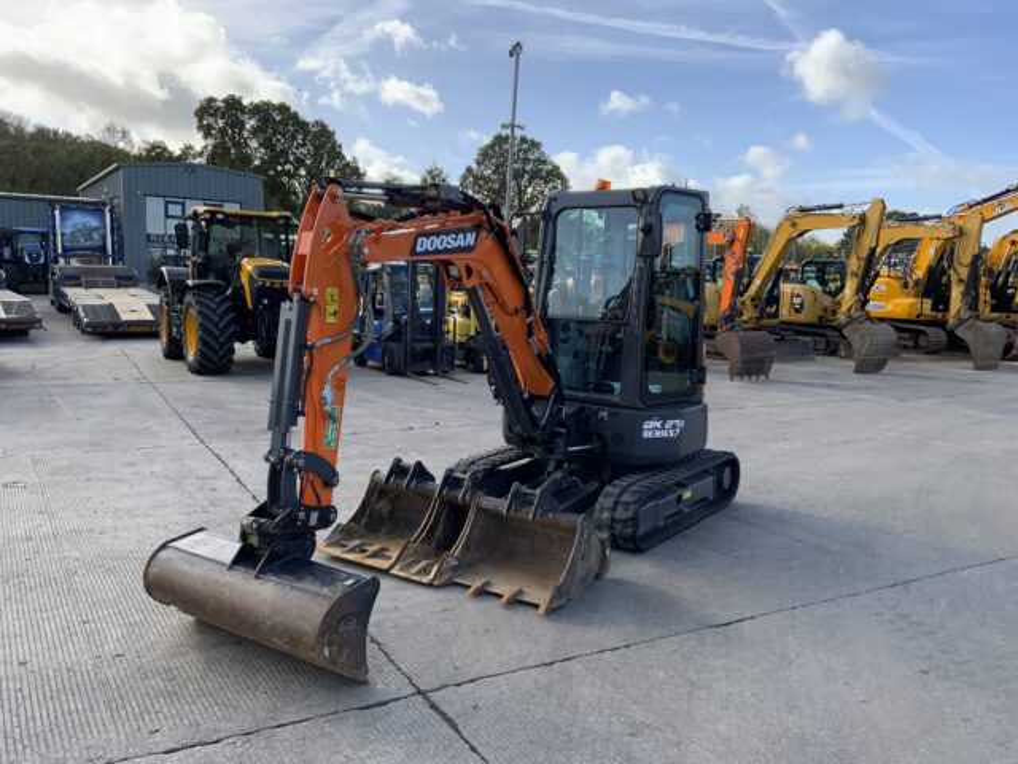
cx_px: 509
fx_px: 853
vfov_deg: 48.2
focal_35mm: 29
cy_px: 382
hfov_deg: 61.7
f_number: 1.8
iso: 16
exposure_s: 1/1015
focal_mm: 3
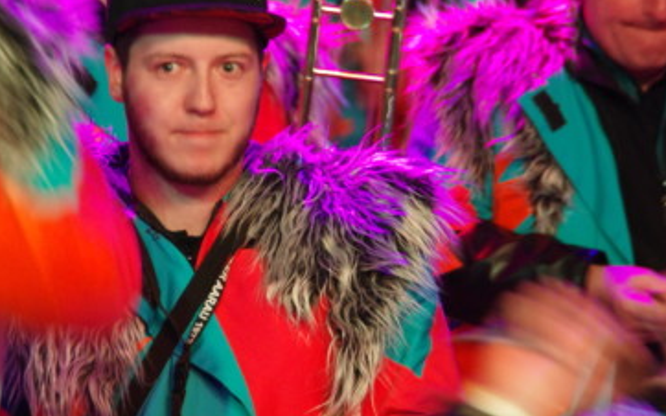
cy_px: 194
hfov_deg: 5.0
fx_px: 7639
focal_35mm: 421
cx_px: 307
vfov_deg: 3.1
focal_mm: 200
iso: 3200
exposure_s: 1/15
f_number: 6.3
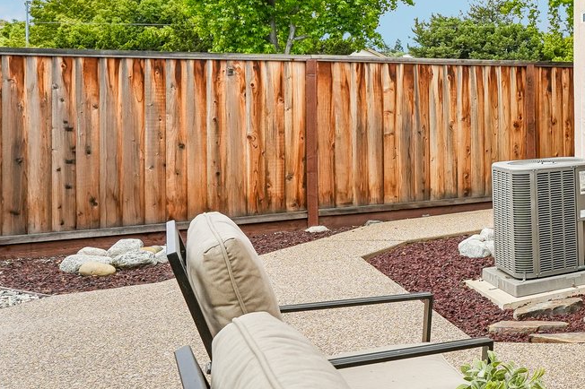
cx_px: 772
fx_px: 715
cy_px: 97
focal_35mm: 44
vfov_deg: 30.0
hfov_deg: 32.6
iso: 640
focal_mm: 14
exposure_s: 1/500
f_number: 8
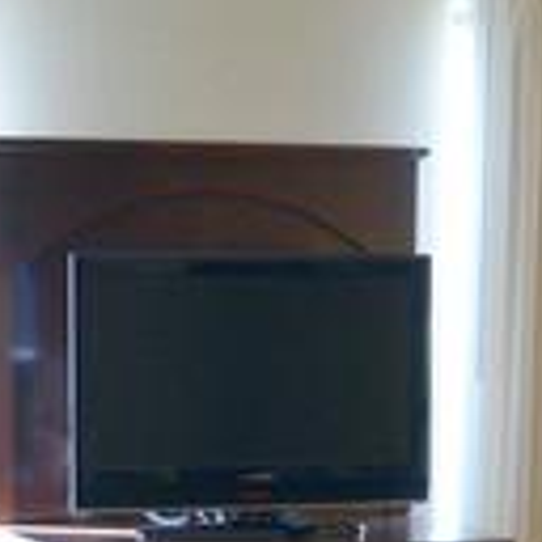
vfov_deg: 11.6
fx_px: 2622
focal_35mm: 148
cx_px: 227
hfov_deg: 11.8
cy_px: 656
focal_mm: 24
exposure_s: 1/60
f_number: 3.5
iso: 1250
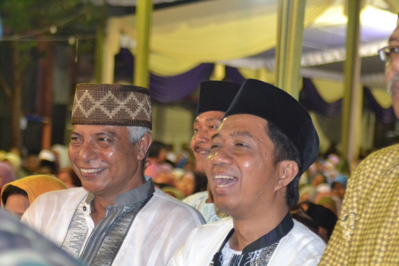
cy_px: 133
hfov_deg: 5.5
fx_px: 4157
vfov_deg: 3.7
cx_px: 200
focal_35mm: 375
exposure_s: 1/60
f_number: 5.3
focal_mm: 250
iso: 3200
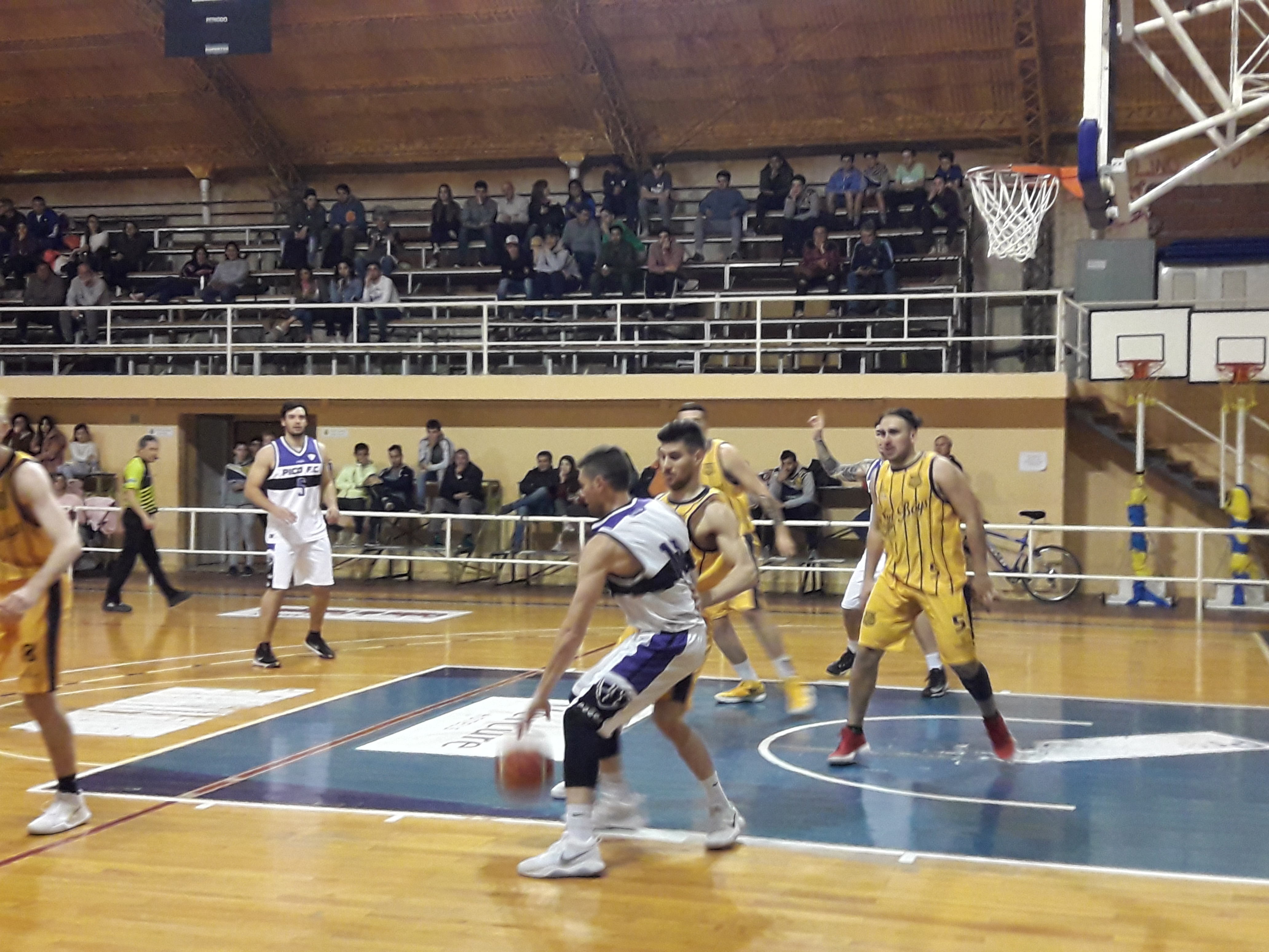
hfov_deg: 63.4
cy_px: 476
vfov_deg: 49.7
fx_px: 1026
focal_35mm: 28
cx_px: 634
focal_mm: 3.7
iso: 200
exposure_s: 1/50
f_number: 1.9
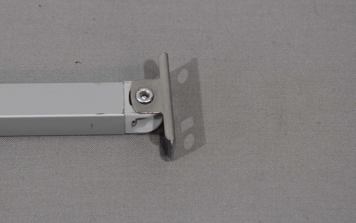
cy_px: 107
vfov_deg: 11.8
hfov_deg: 18.8
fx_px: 1074
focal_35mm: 111
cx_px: 139
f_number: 5.6
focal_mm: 55
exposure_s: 1/200
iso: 800
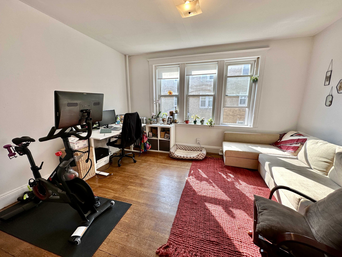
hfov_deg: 102.1
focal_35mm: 14
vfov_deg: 85.7
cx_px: 171
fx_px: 138
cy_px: 128
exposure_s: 1/125
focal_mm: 2.22
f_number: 2.2
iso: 40
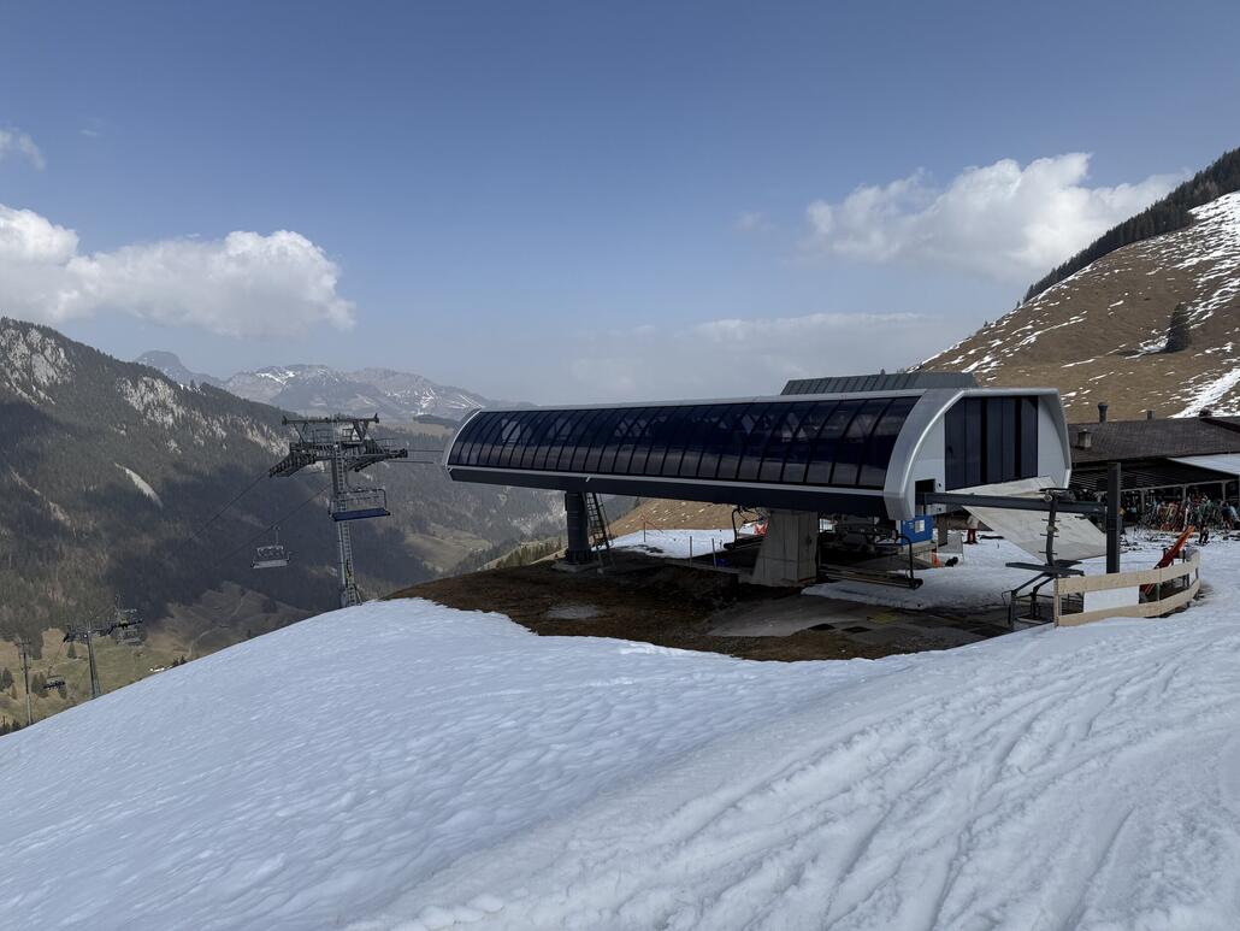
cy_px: 466
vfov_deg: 56.8
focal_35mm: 24
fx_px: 860
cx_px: 620
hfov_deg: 71.6
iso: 80
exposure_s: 1/7353
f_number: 1.78
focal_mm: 6.76
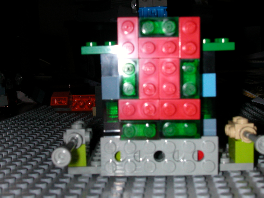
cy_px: 99
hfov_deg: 33.2
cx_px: 132
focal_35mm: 58
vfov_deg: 25.2
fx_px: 442
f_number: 5.6
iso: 100
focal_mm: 8.9
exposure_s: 1/59.9
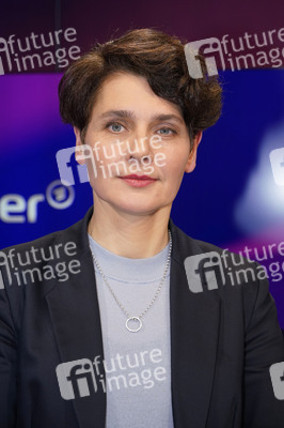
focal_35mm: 76
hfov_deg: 17.9
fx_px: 901
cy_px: 214
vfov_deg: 26.7
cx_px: 142
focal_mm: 76
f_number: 5.6
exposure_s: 1/125
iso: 2000
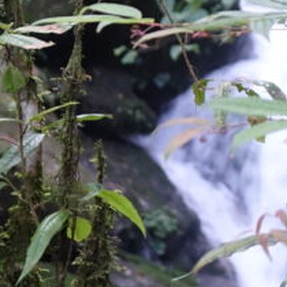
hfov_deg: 8.7
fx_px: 1867
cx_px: 323
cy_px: -62
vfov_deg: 8.7
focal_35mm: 199
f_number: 2.8
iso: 800
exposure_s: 1/30
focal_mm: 17.48
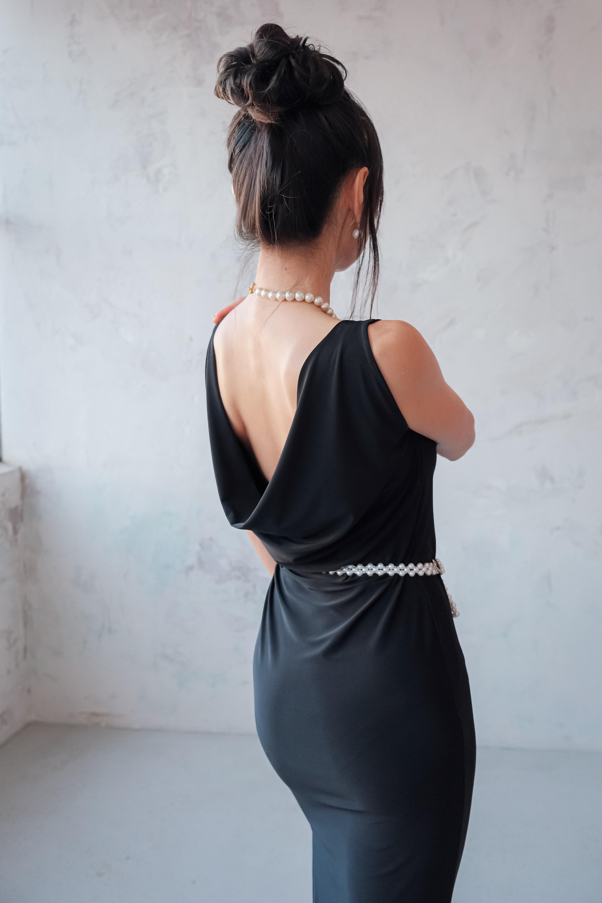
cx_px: 301
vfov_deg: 57.2
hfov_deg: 40.0
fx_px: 828
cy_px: 452
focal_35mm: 33
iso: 1600
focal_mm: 22.3
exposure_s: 1/500
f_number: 3.2
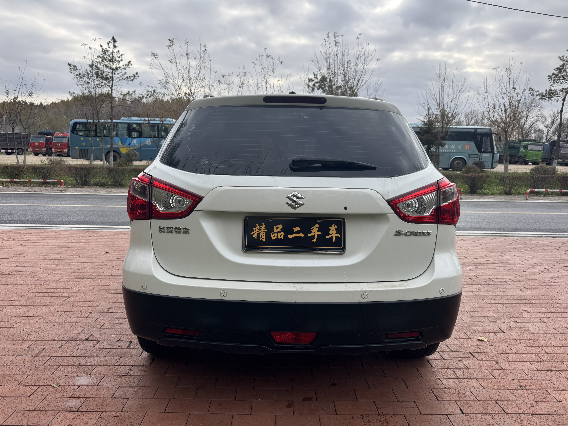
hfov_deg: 71.6
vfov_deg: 56.8
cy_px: 213
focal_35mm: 24
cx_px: 284
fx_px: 394
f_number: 1.78
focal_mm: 6.76
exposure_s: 1/1238
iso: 80
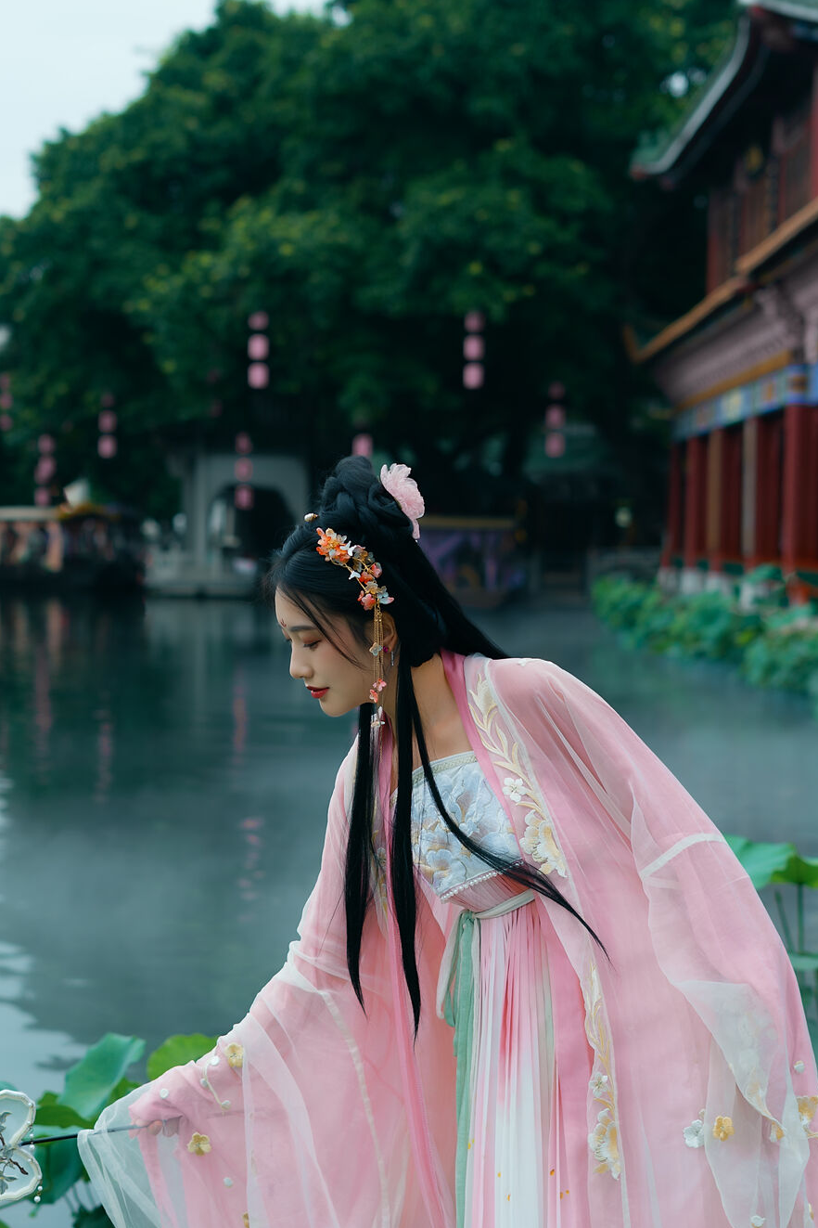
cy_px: 655
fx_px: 2317
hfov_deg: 20.0
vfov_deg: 29.6
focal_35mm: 68
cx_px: 340
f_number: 2.8
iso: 100
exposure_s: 1/250
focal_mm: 50
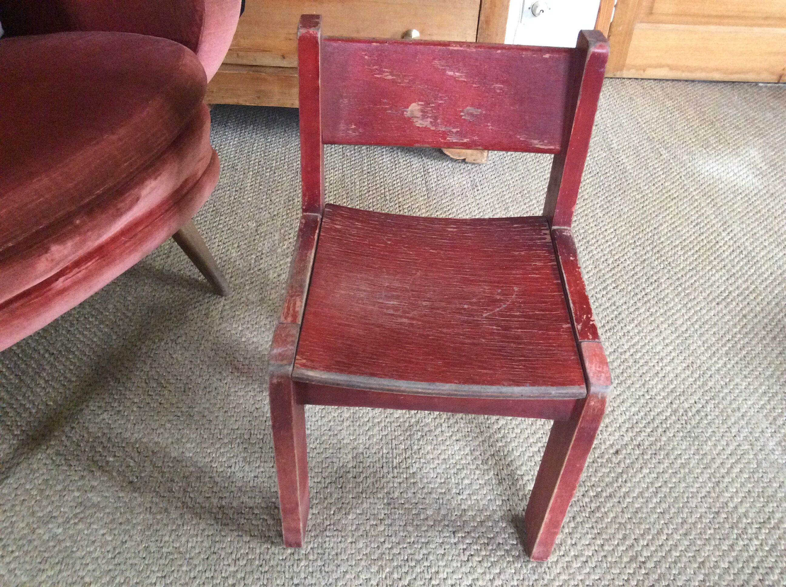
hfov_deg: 56.9
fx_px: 726
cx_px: 393
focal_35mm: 32
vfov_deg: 44.1
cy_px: 294
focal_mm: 3.3
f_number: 2.4
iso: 250
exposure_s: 1/20
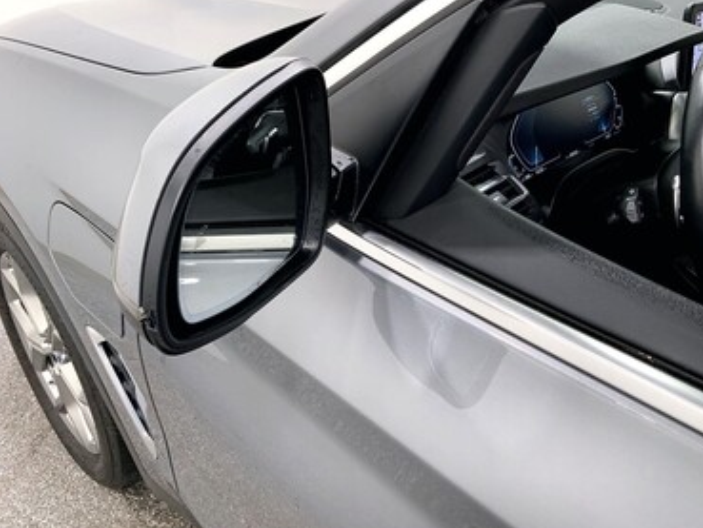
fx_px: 670
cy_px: 247
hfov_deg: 55.3
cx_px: 352
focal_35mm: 33
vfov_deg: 42.9
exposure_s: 1/122
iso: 32
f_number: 1.8
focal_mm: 3
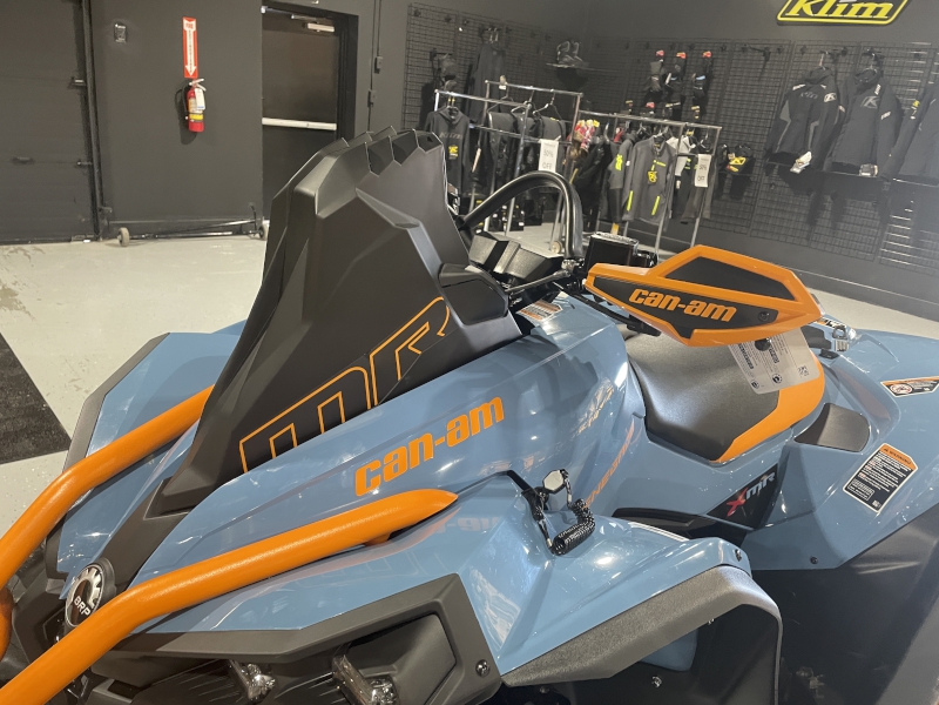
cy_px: 352
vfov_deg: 53.1
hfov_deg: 67.3
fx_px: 705
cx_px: 470
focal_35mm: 26
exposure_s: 1/60
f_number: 1.6
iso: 250
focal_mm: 4.2
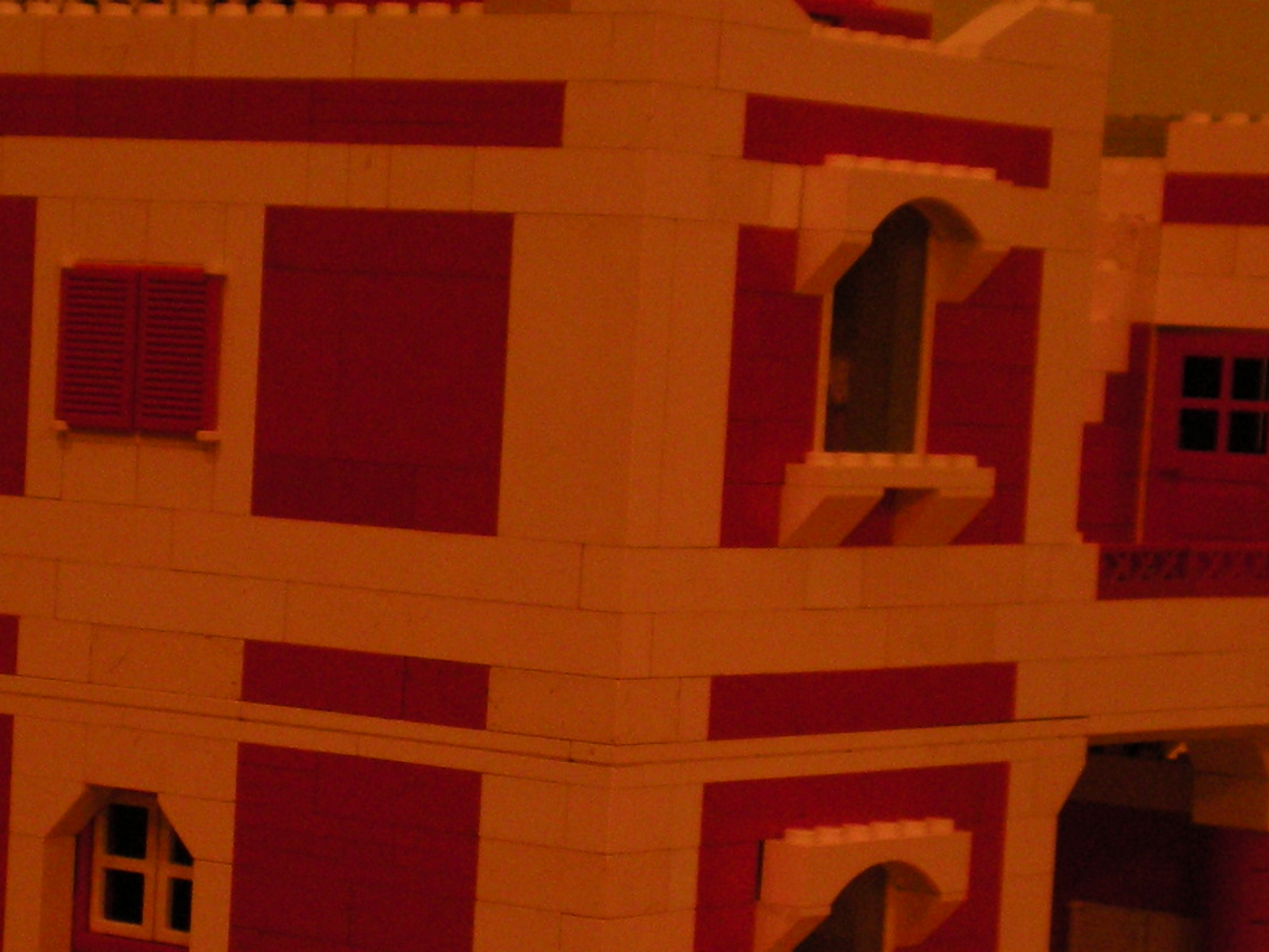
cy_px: 663
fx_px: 4693
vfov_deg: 11.6
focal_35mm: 128
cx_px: 355
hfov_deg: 15.3
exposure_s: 1/8
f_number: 3.9
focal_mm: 9.3
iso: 210
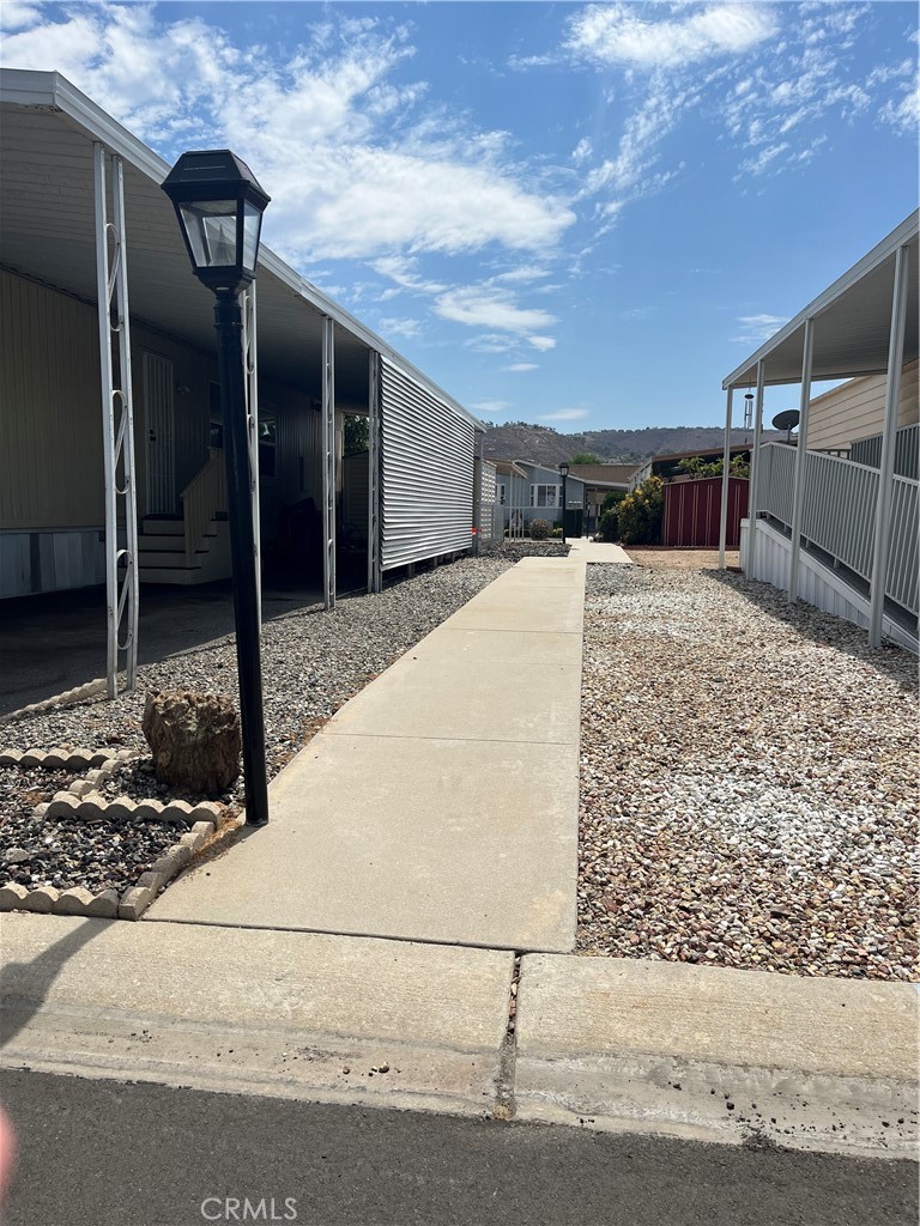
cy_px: 613
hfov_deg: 53.1
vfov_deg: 67.3
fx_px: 921
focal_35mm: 26
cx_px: 460
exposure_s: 1/6897
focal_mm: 5.1
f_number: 1.6
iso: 50
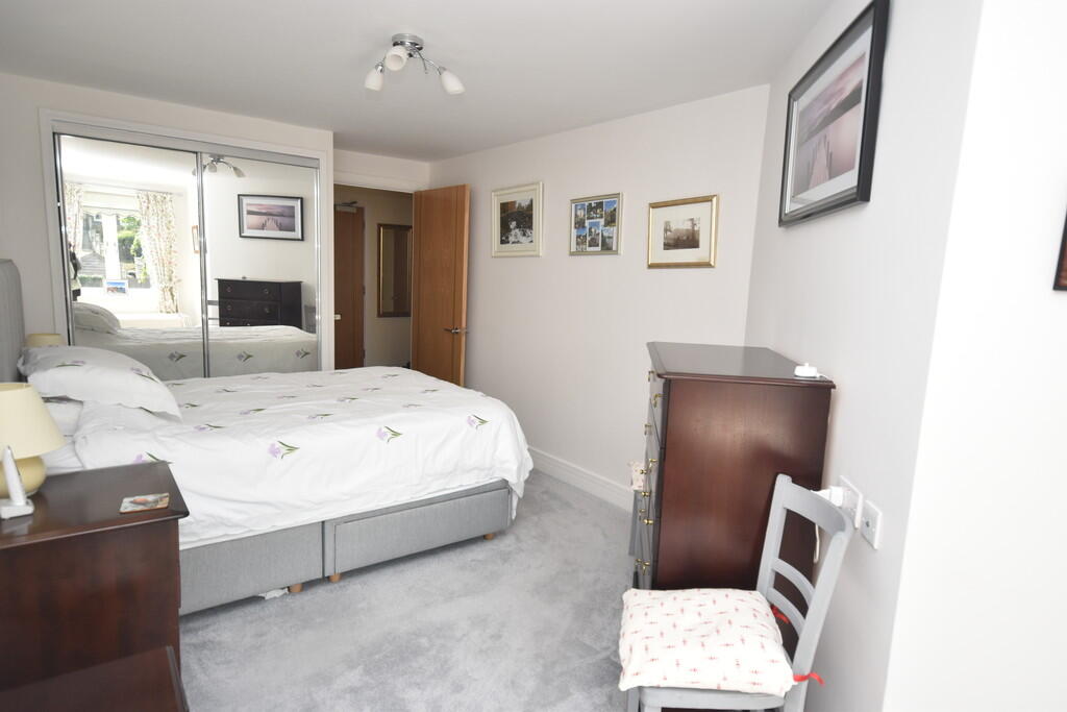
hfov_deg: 81.2
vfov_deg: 59.5
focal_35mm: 21
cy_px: 356
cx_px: 534
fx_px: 622
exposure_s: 1/200
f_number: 5
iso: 560
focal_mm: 14
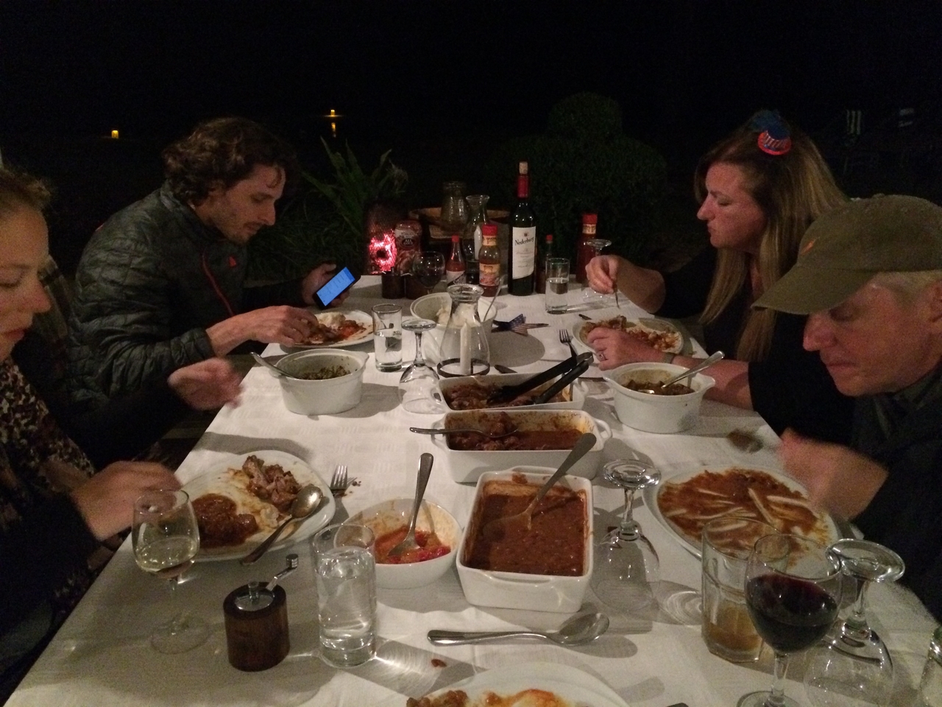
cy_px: 354
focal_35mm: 29
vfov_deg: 48.2
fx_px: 789
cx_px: 471
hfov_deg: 61.7
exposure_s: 1/17
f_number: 2.2
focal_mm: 4.15
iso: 640
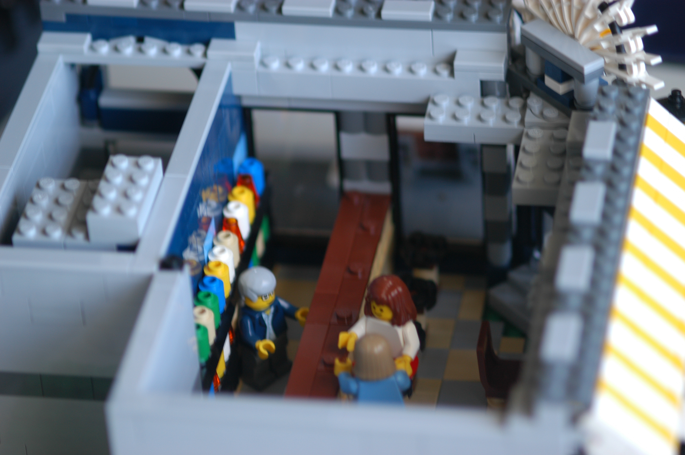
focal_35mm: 158
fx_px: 2994
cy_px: 228
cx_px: 342
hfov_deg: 13.1
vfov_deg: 8.7
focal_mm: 105
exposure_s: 1/25
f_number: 3.2
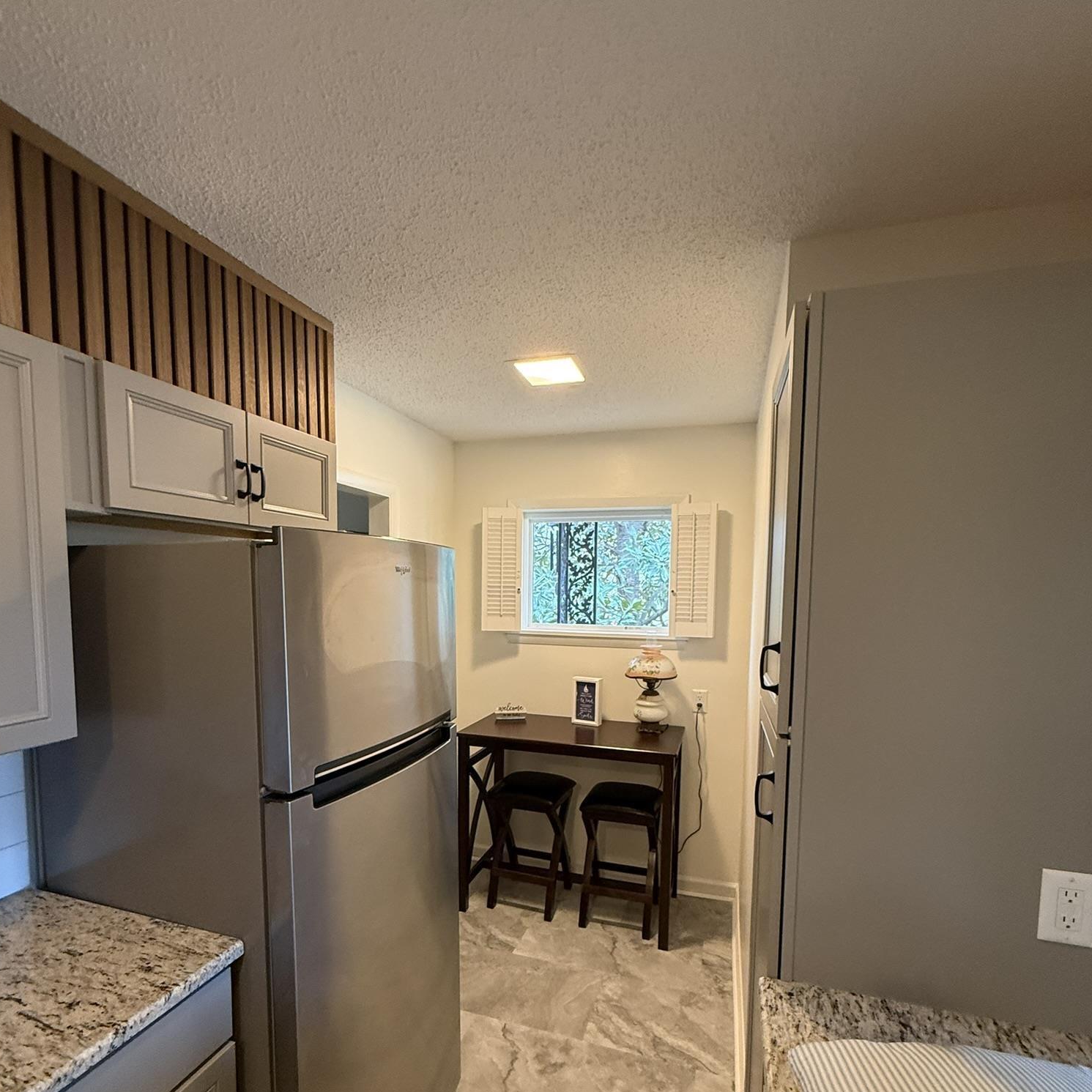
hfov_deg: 84.0
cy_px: 639
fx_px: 607
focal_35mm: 17
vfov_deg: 83.2
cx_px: 541
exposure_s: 1/60
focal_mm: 2.22
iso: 250
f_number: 2.2
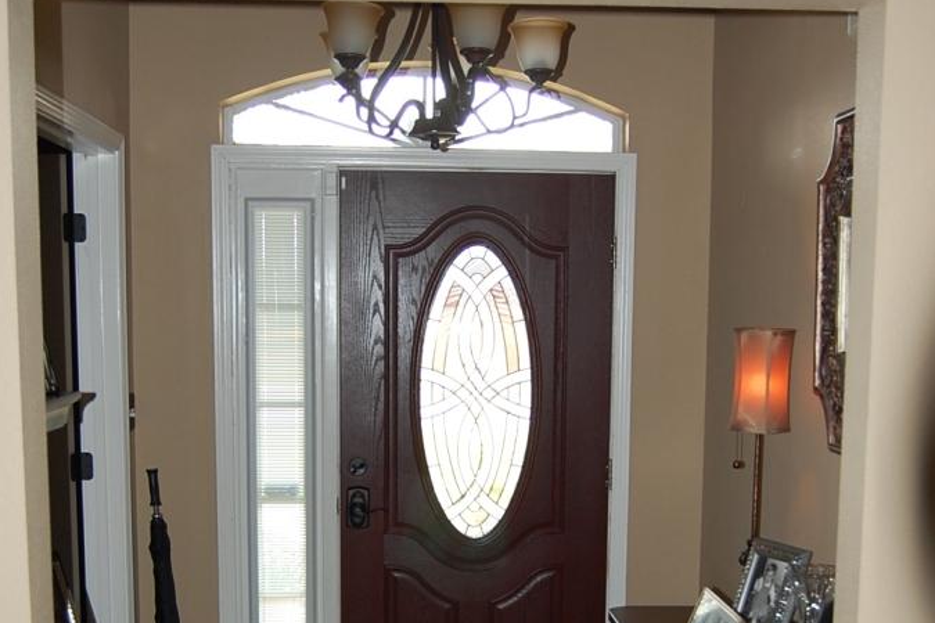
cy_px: 479
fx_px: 1299
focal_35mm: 50
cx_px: 468
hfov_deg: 39.6
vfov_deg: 26.6
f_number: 3.8
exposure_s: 1/60
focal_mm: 22
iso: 400
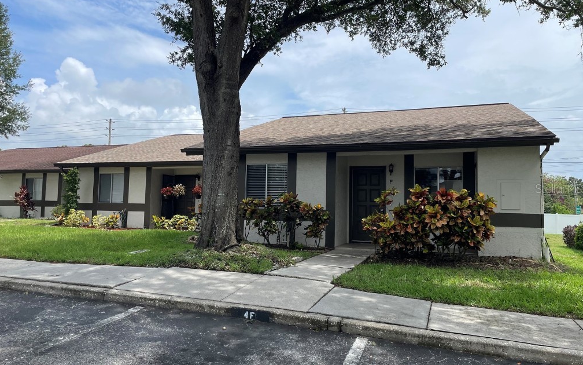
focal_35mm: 28
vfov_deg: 44.5
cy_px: 188
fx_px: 445
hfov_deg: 66.5
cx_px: 294
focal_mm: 4.2
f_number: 1.6
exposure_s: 1/4651
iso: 32
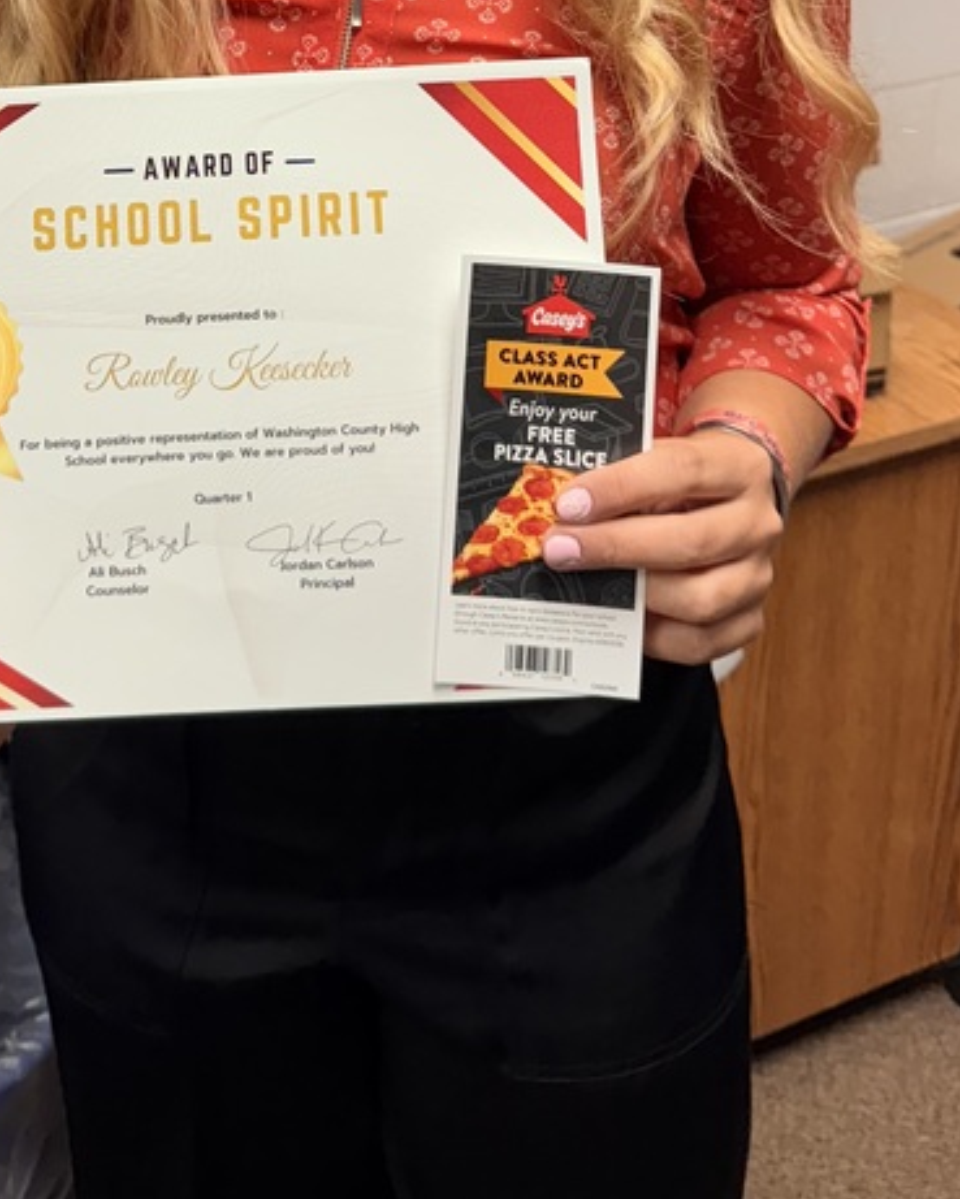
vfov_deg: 31.7
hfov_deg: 28.9
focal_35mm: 52
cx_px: 299
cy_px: -130
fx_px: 1846
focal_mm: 6.76
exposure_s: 1/120
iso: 200
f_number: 1.78
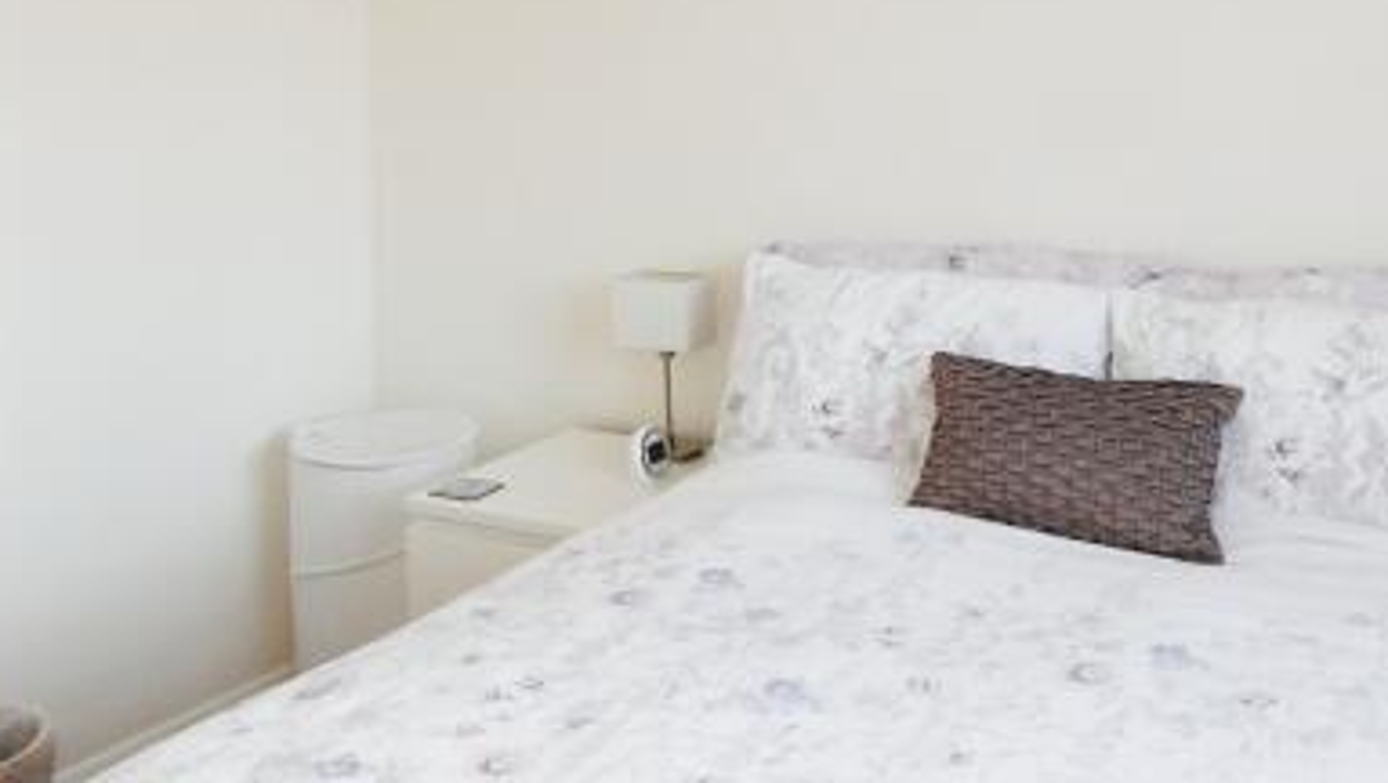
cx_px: 892
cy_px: 169
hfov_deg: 47.8
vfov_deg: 27.9
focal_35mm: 42
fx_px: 1547
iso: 800
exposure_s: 1/80
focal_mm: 10
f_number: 7.1
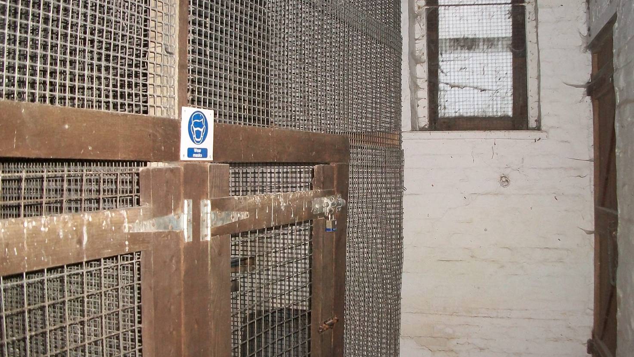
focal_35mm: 38
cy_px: 141
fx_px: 639
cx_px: 324
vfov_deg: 31.1
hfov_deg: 52.8
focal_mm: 5.7
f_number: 2.9
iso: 240
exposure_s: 1/30
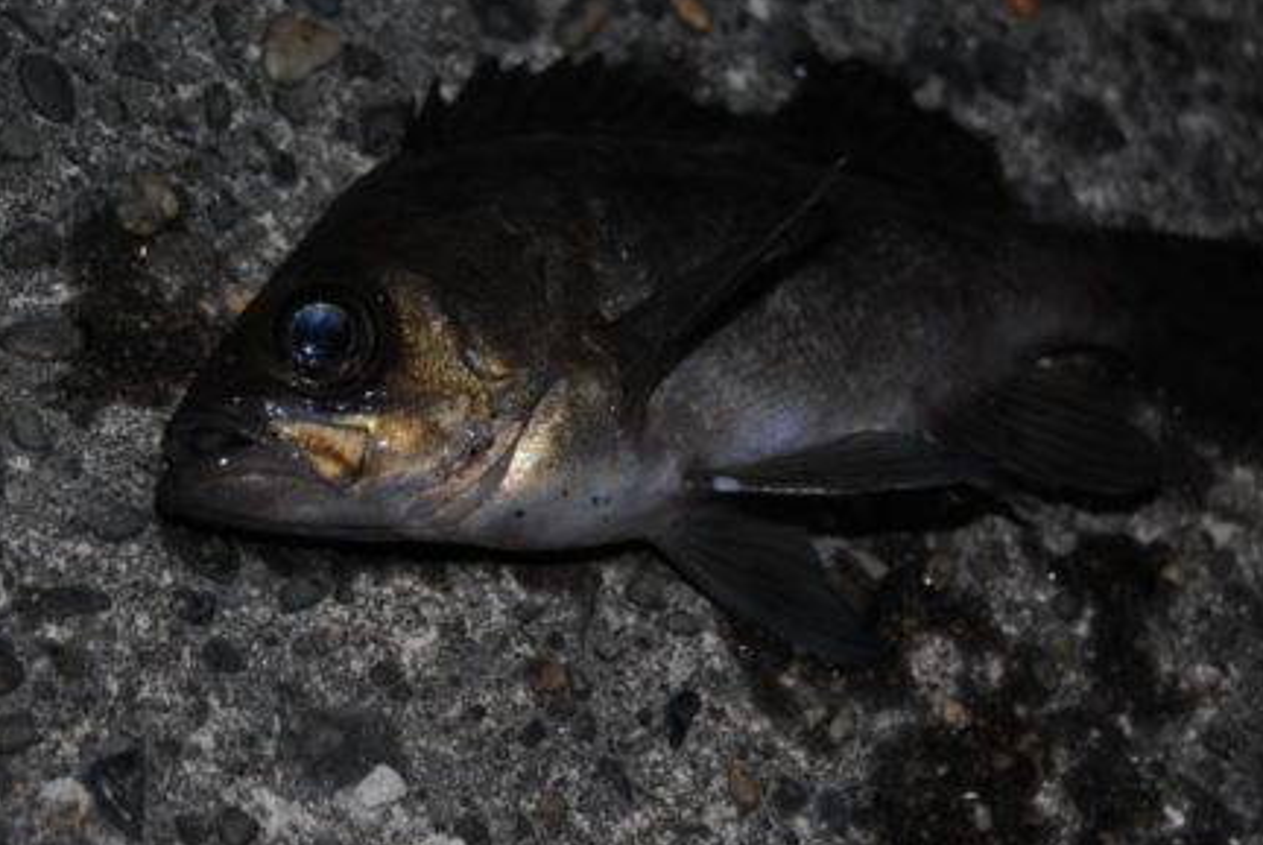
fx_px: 3887
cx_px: 719
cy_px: 319
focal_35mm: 111
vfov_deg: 12.4
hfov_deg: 18.4
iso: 200
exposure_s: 1/60
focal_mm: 55
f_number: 5.6
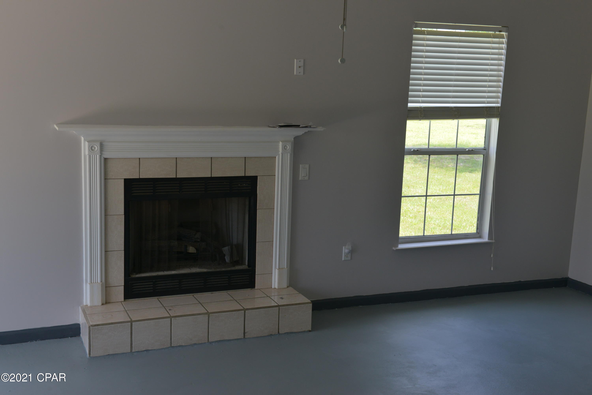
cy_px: 198
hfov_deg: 43.6
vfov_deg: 29.9
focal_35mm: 45
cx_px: 296
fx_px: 740
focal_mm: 45
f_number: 8
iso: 800
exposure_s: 1/250
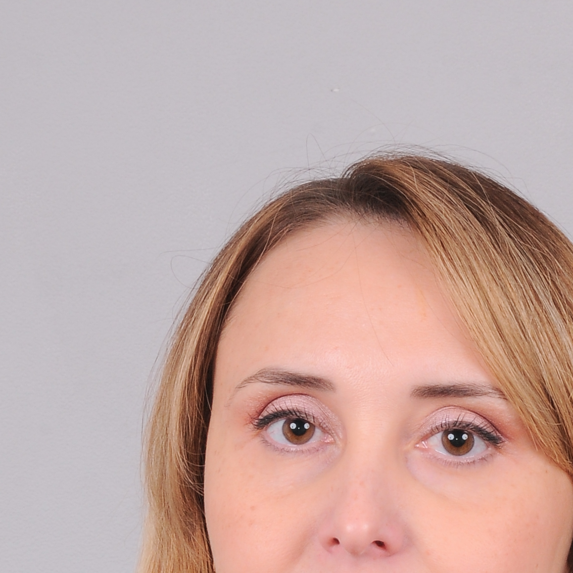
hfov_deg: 8.8
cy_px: 666
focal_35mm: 198
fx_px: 3708
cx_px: 389
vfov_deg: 8.7
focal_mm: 42
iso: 200
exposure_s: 1/200
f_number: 22
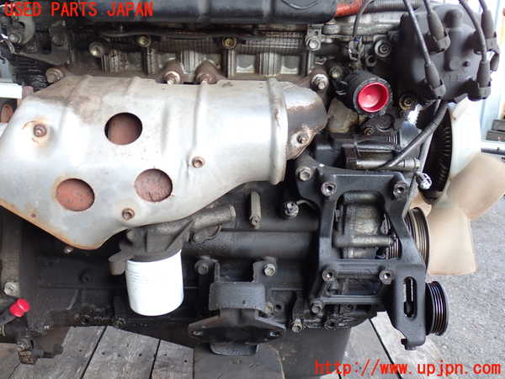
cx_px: 252
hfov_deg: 49.0
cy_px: 190
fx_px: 554
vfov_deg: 37.7
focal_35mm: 38
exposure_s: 1/80
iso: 160
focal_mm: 6.83
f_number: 2.7
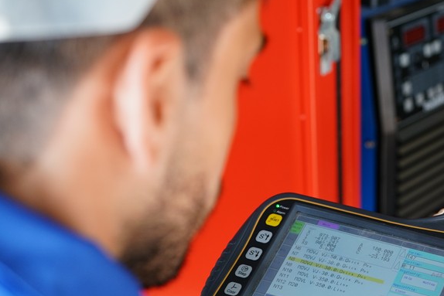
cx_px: 494
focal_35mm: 78
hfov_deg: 24.2
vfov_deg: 17.2
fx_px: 962
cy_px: 287
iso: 640
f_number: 2.8
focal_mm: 35
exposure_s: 1/200
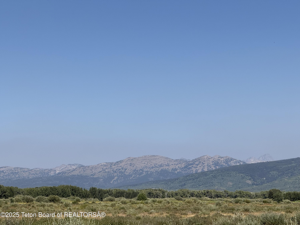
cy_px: 112
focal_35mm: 120
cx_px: 150
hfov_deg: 16.4
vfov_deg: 12.3
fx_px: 1040
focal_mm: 15.66
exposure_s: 1/2212
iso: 50
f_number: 2.8
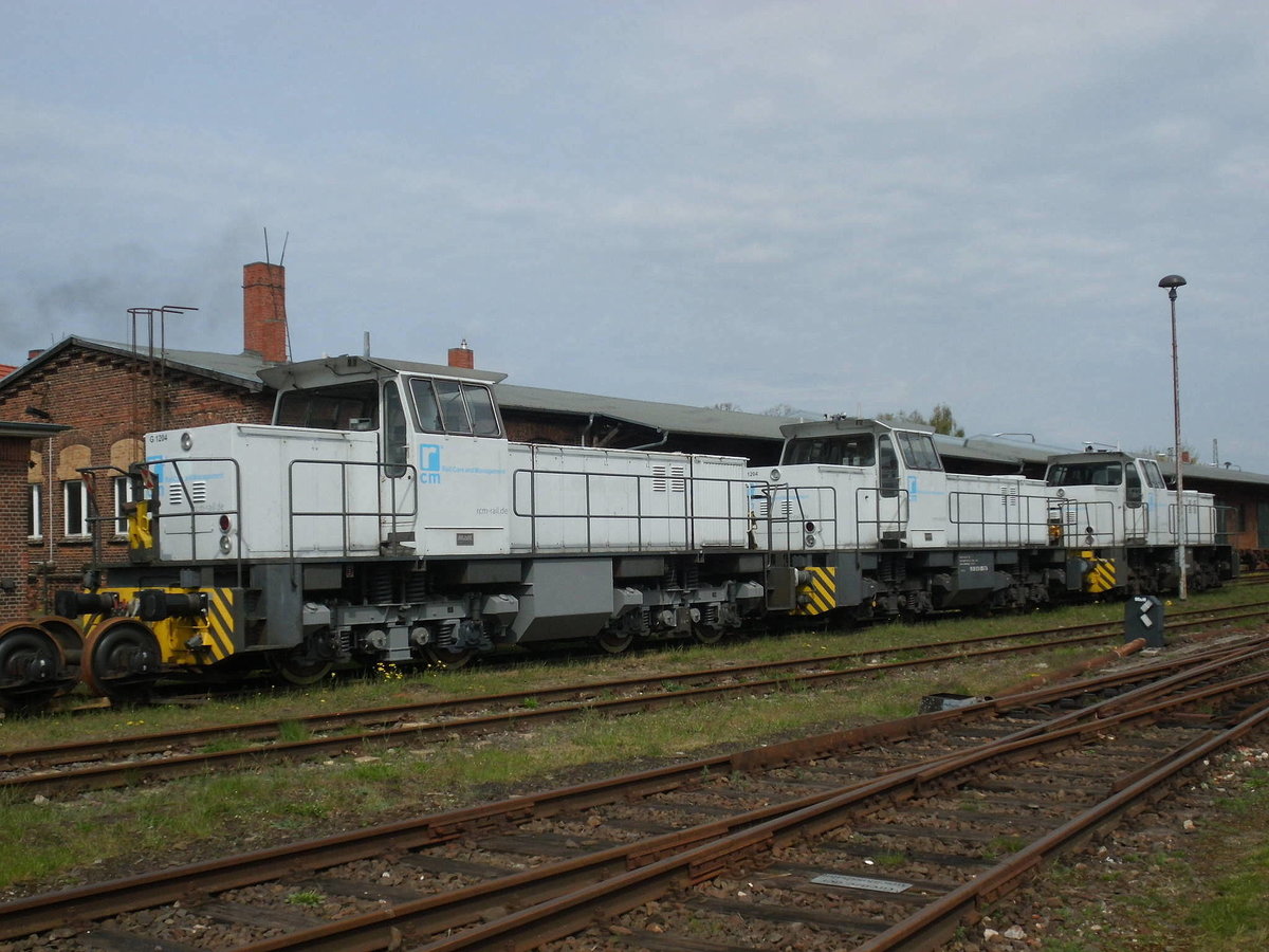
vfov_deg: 34.3
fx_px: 1540
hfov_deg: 44.8
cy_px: 476
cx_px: 634
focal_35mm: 42
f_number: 10.5
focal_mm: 7.5
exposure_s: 1/245
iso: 100
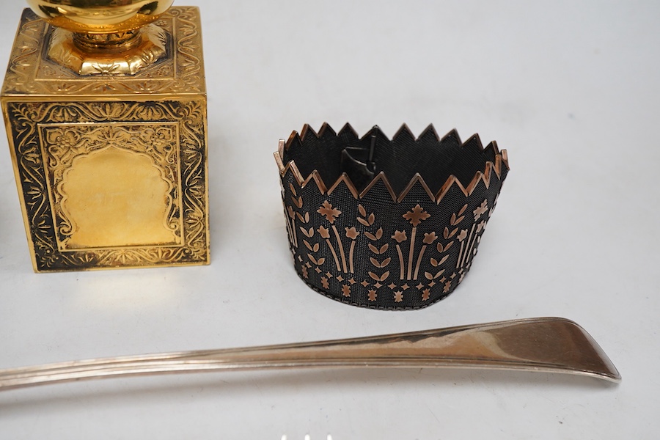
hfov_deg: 43.6
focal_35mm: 45
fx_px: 825
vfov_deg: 29.9
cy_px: 220
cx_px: 330
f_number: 10
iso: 1250
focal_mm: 30
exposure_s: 1/125
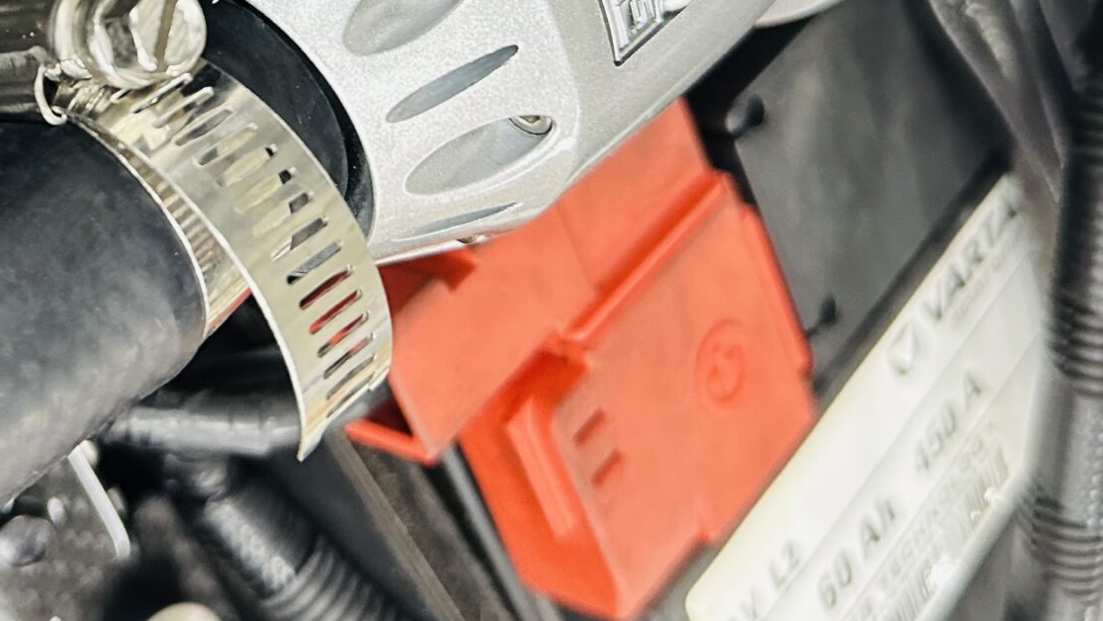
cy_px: -55
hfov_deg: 33.2
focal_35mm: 60
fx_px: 1755
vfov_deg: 19.3
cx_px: 121
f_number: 1.78
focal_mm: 6.86
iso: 500
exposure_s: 1/60
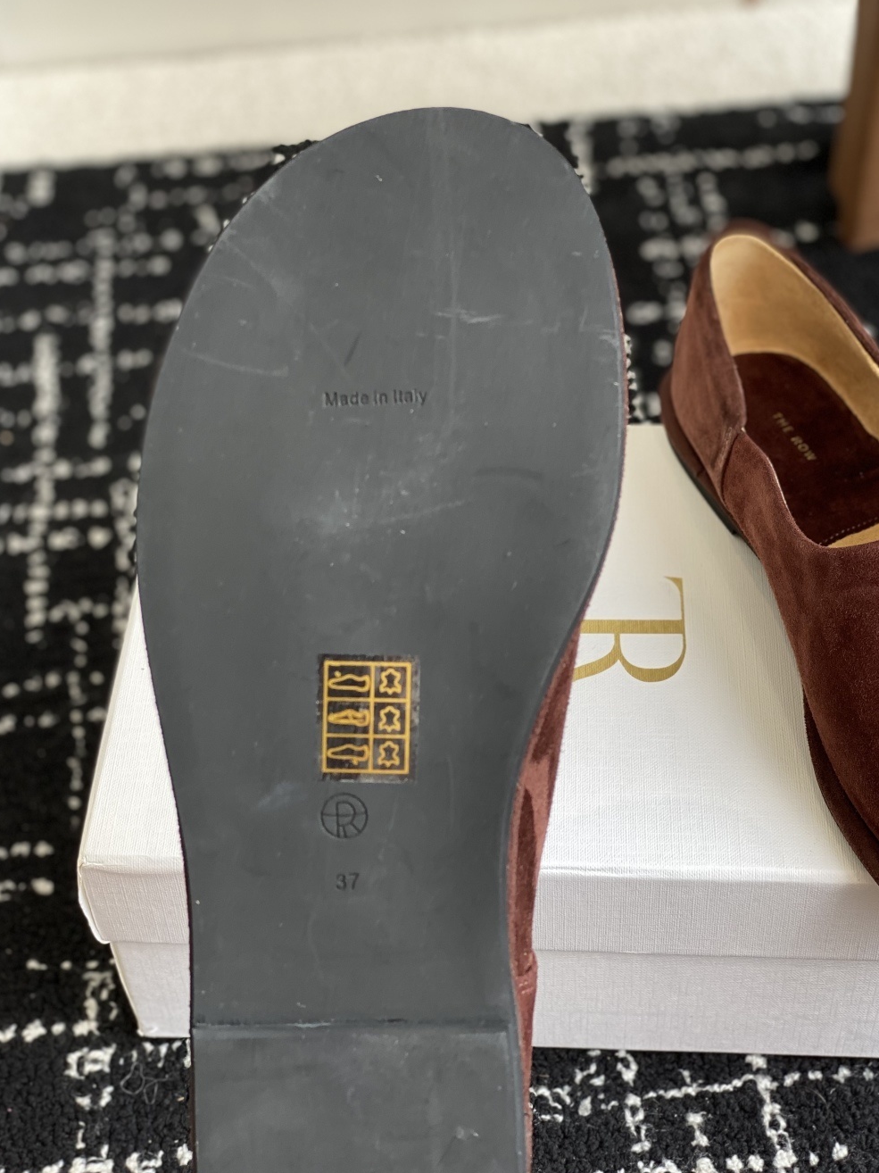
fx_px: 1930
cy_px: 534
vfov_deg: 33.8
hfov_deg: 25.7
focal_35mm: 57
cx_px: 447
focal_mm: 6
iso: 20
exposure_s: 1/127
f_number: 2
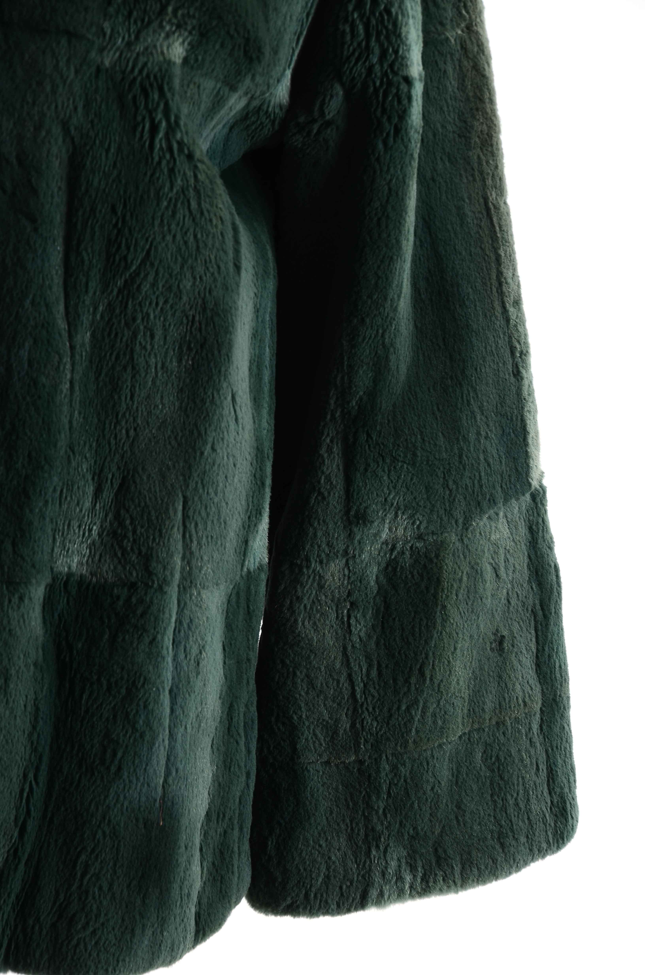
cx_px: 322
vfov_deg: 13.1
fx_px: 4252
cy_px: 488
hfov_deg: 8.7
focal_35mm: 158
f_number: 8
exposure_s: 1/60
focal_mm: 105
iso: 160
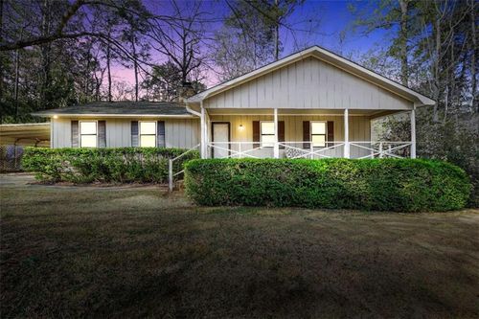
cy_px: 160
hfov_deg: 100.4
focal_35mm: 15
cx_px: 240
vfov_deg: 77.3
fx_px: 200
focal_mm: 10
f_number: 5.6
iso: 100
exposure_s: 1/80
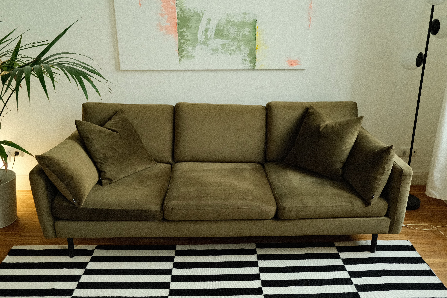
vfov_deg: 42.3
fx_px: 385
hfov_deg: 60.3
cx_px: 224
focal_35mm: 31
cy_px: 149
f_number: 3.2
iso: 1600
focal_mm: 20.5
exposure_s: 1/120
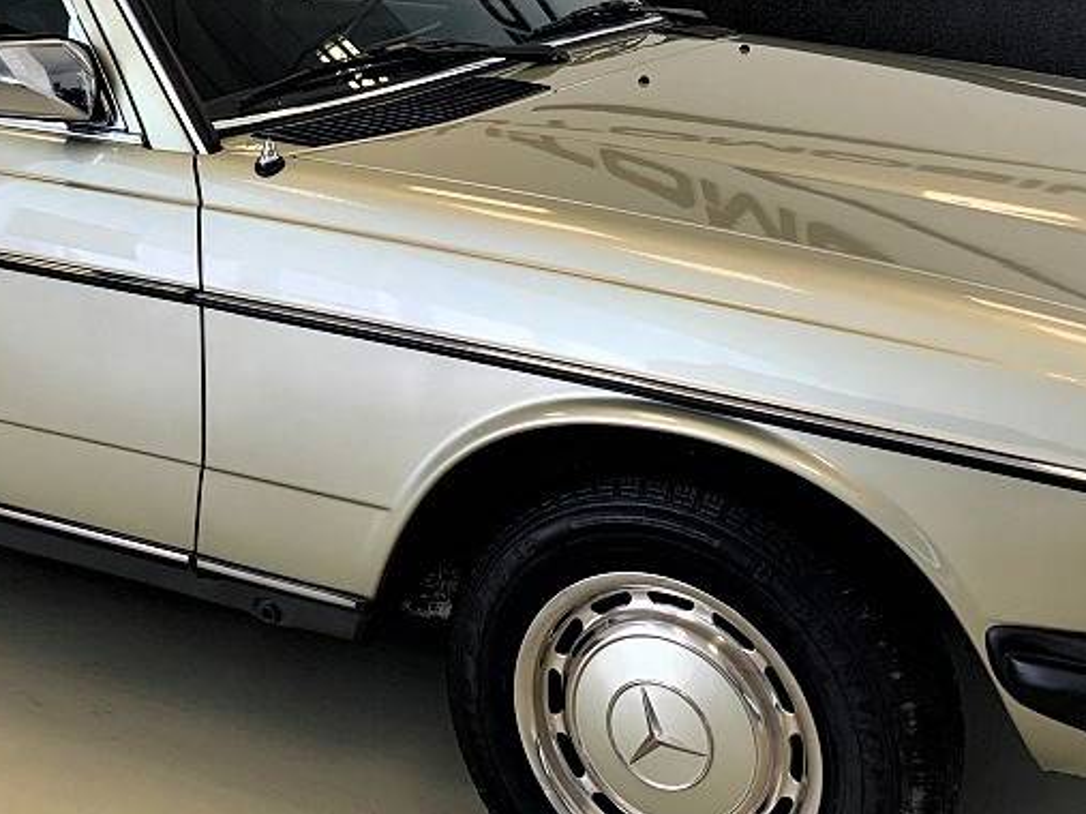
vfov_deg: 23.9
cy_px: 110
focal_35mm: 60
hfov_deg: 31.7
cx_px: 302
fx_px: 1882
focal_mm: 4.25
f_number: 1.8
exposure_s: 1/121
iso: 50
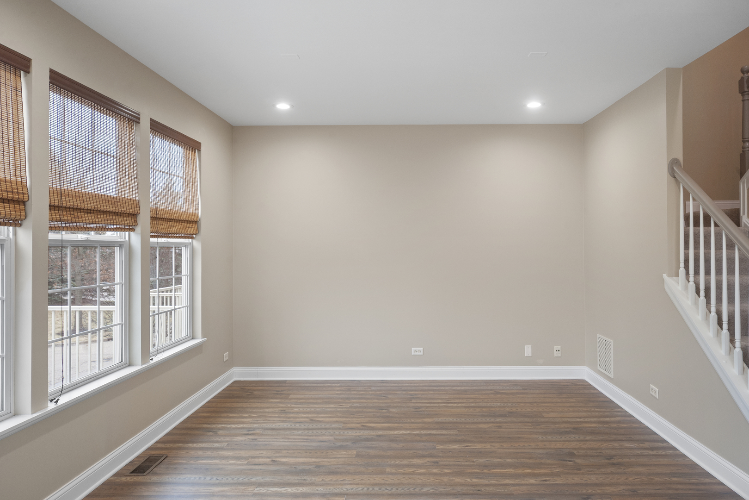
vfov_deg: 55.1
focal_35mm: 23
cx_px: 374
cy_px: 250
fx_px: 478
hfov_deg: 76.1
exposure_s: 1/10
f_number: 8
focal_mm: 23
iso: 400
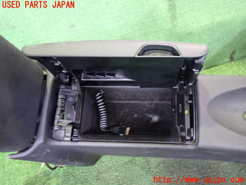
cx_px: 123
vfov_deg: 46.8
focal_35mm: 30
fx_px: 213
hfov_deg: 60.0
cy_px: 92
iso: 800
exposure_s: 1/15
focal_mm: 5.4
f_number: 2.3
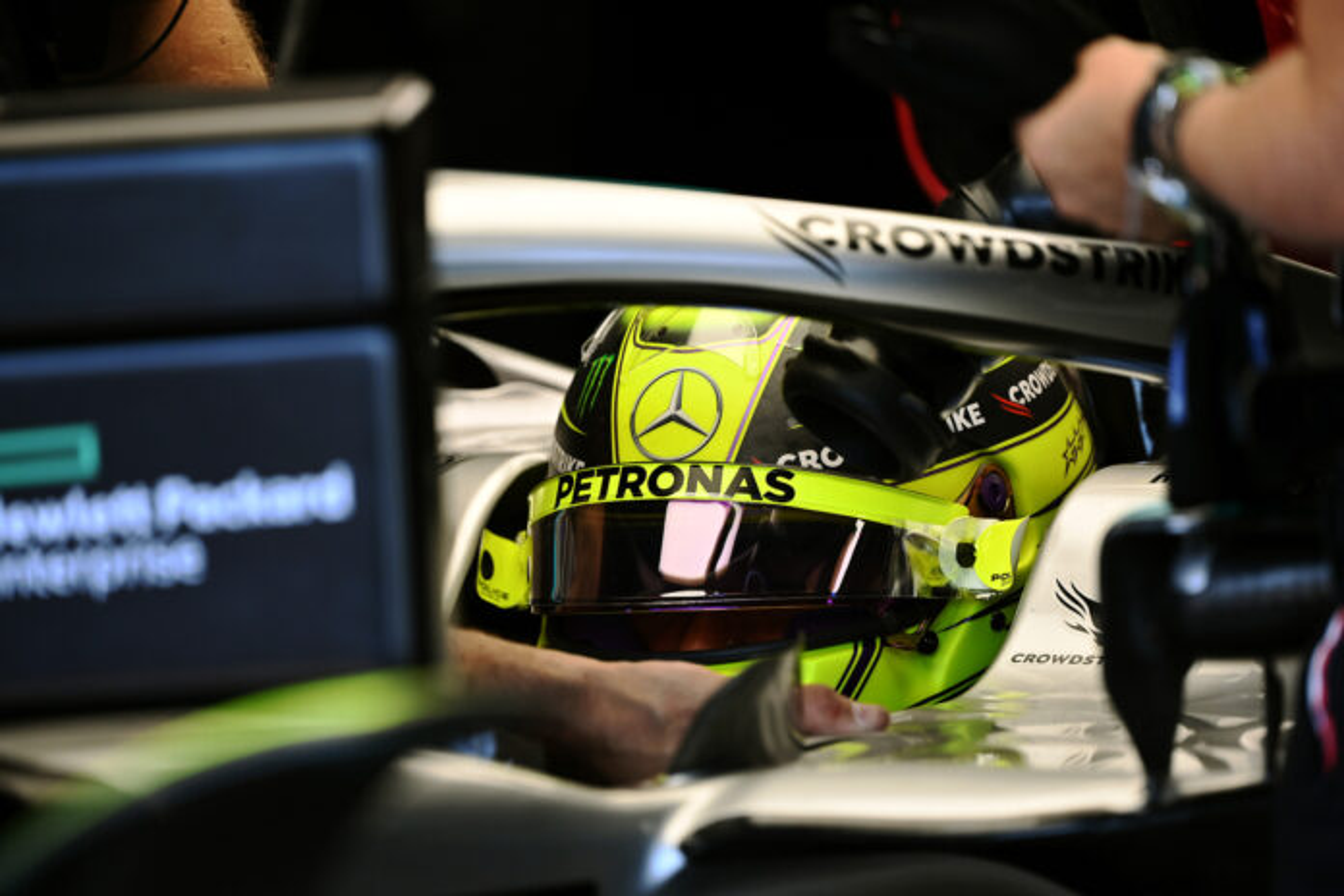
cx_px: 672
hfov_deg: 7.6
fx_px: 10079
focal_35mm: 270
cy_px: 448
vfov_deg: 5.1
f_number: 4
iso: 1600
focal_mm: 270
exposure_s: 1/1000
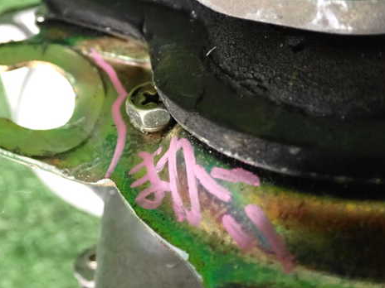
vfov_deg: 27.5
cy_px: 132
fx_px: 589
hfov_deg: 35.9
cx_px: 140
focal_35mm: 53
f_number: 2.8
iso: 2500
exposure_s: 1/100
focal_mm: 7.31
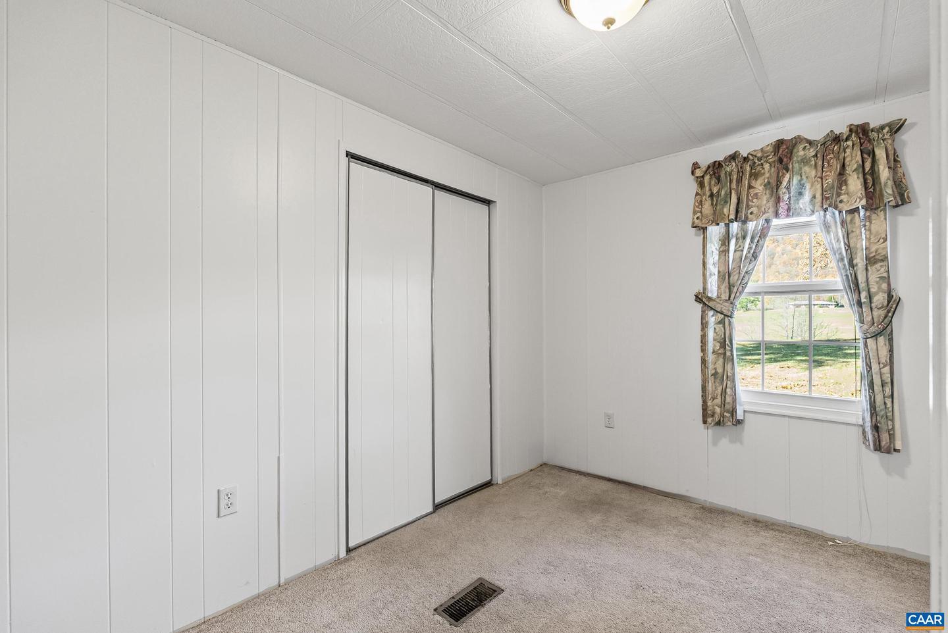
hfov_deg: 96.7
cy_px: 316
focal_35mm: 16
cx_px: 474
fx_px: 422
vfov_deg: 73.8
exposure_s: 1/5
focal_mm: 16
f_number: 8
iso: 2000
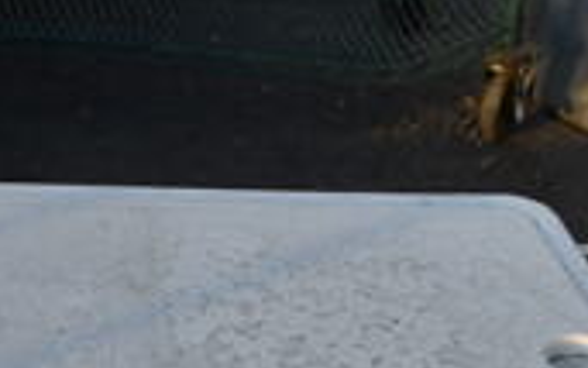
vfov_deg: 10.2
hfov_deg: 16.8
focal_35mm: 120
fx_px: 1924
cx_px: -65
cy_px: 688
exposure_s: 1/160
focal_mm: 22
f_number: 6.3
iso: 100
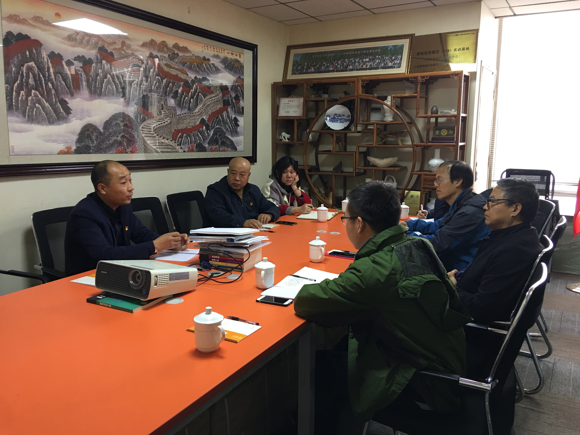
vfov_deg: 48.2
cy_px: 218
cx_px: 290
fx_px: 486
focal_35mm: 29
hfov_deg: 61.7
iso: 50
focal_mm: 4.15
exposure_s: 1/17
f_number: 2.2
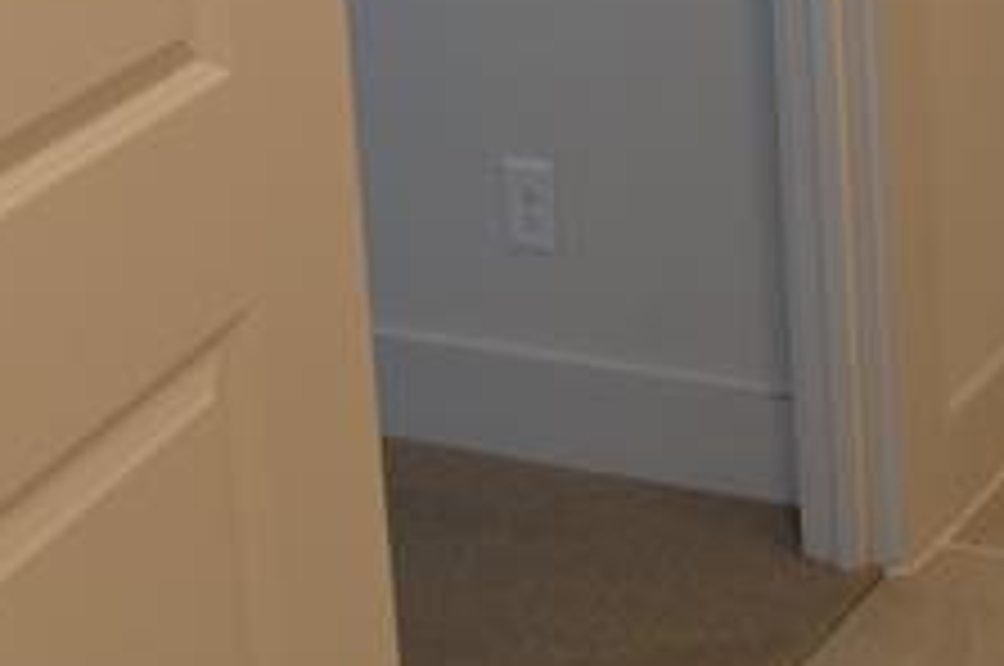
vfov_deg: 16.4
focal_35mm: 69
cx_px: 1562
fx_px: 1922
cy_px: -547
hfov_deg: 22.9
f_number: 5
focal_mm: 15
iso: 400
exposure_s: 1/100
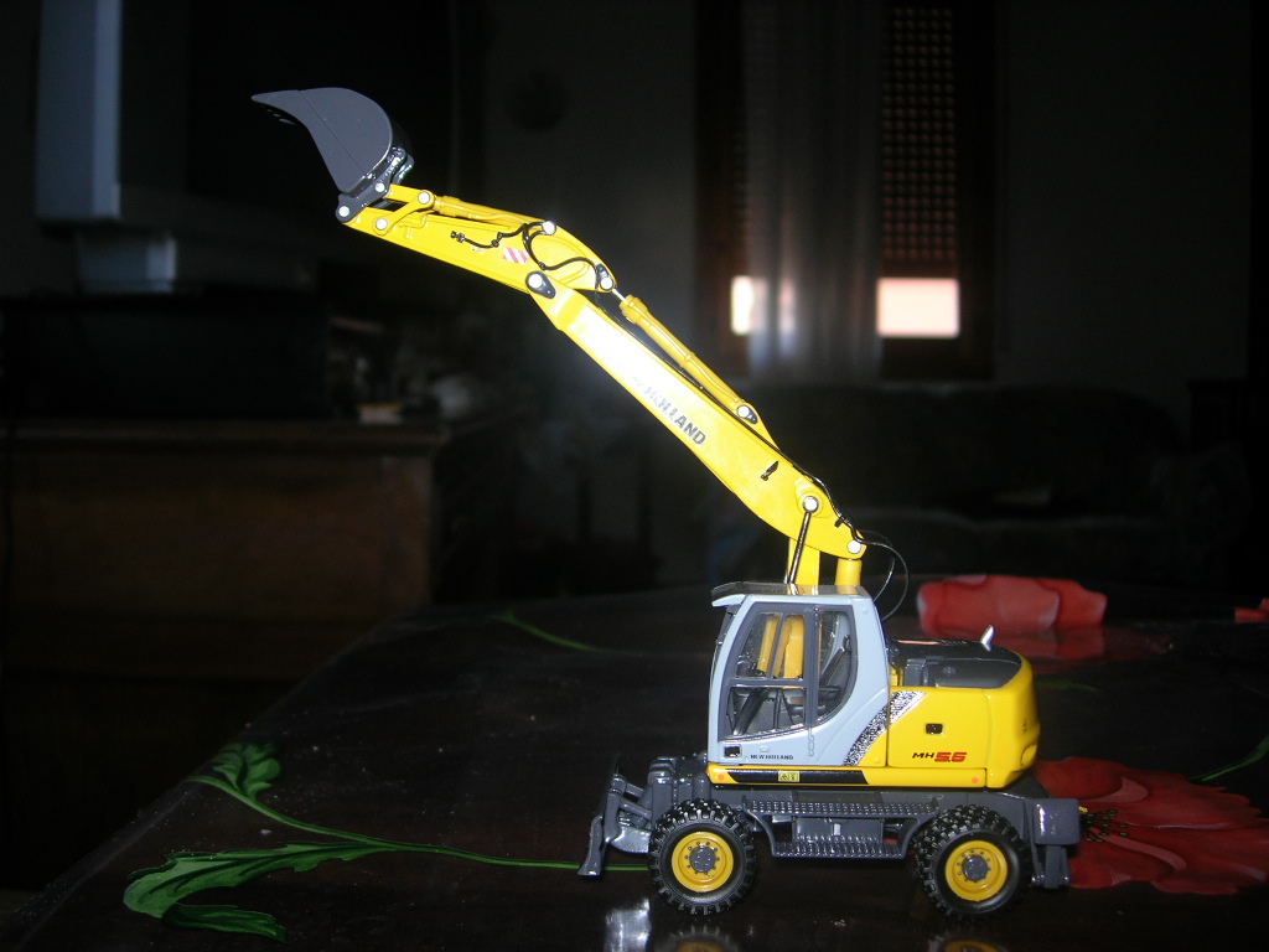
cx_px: 634
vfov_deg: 37.7
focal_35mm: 38
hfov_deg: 49.0
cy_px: 476
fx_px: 1393
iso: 64
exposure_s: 1/60.1
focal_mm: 7.8
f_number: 2.8
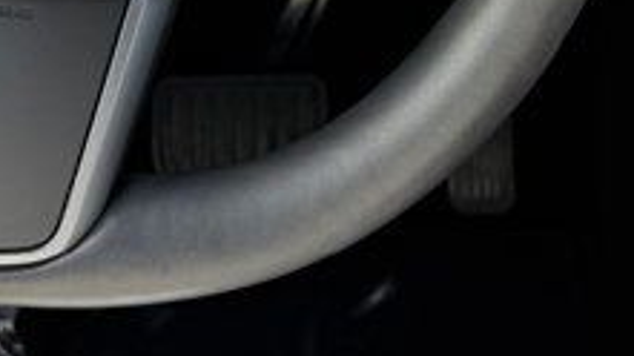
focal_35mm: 121
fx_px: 2033
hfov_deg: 17.7
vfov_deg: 9.6
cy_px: -224
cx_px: 450
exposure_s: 1/456
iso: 80
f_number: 1.78
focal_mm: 6.76
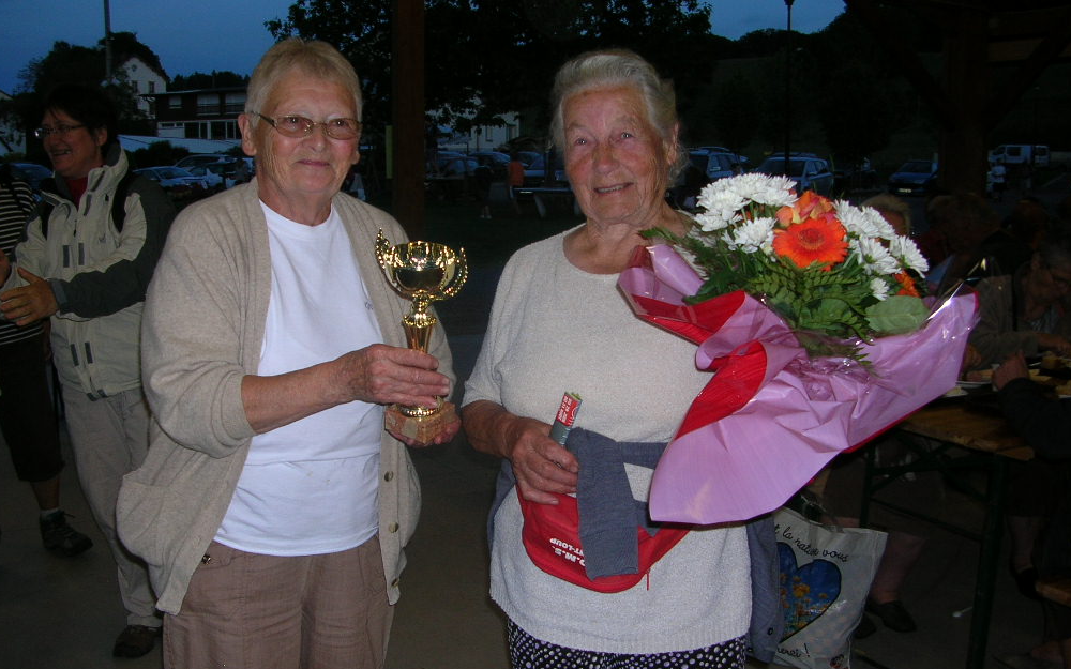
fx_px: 1109
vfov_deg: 33.5
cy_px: 385
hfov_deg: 51.5
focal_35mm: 38
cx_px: 536
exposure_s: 1/60.1
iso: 50
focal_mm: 5.8
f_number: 2.8
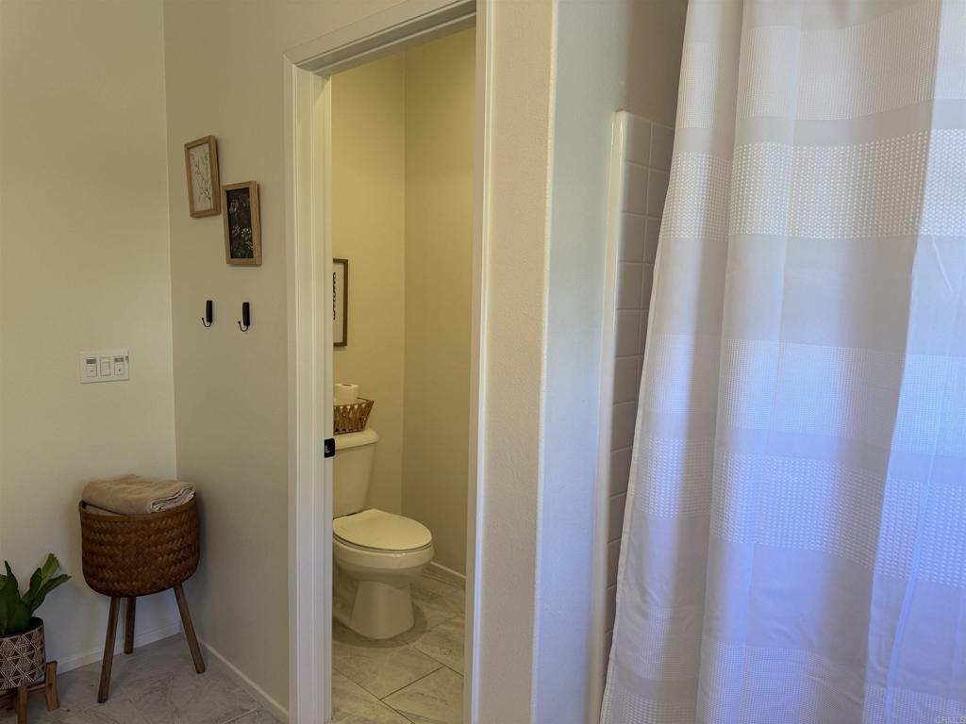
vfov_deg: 56.8
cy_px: 362
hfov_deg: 71.6
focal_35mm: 24
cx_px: 483
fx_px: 670
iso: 125
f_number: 1.78
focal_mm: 6.76
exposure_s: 1/120
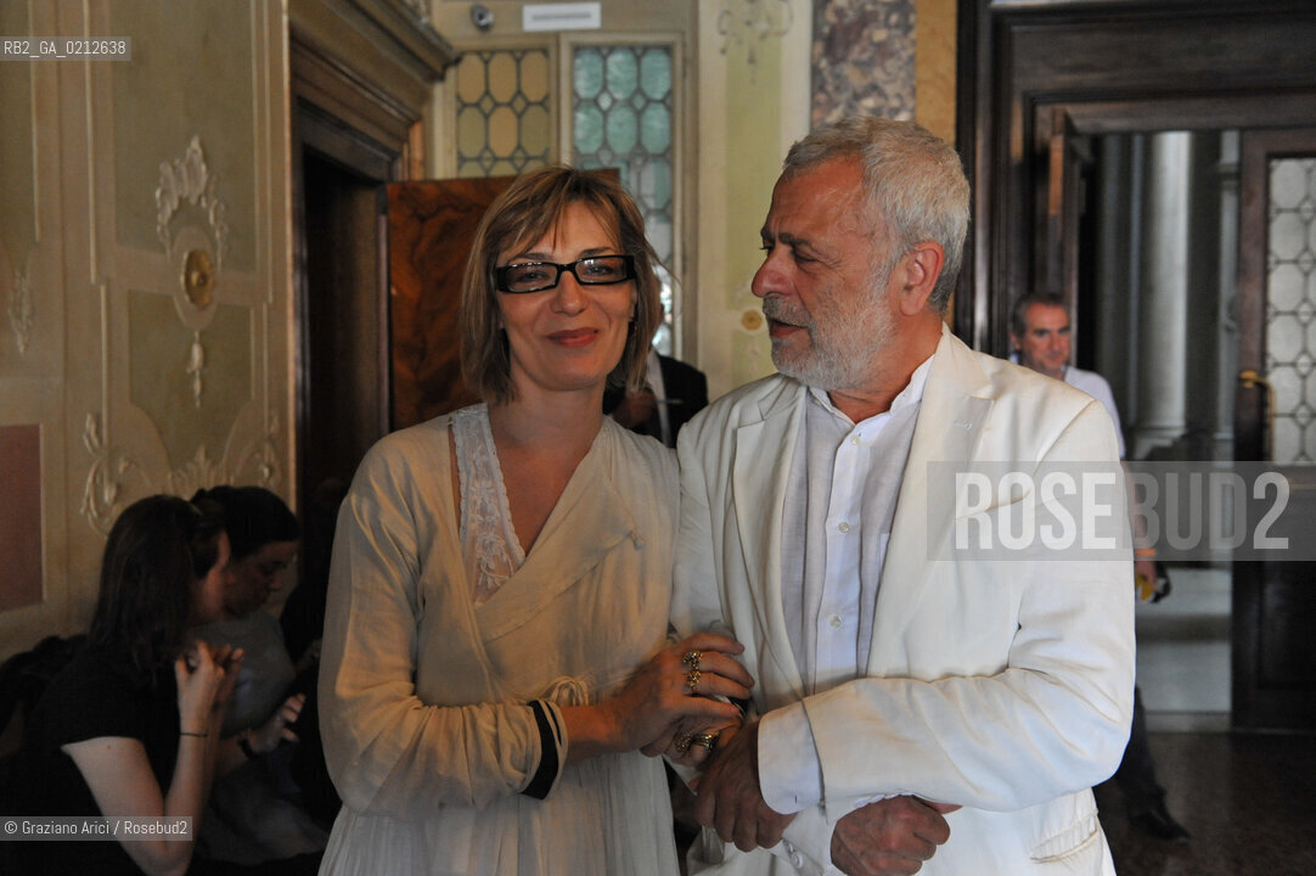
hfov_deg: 50.7
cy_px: 438
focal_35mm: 38
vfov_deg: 35.0
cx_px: 658
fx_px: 1388
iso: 3200
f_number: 4.5
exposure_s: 1/80
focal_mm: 38
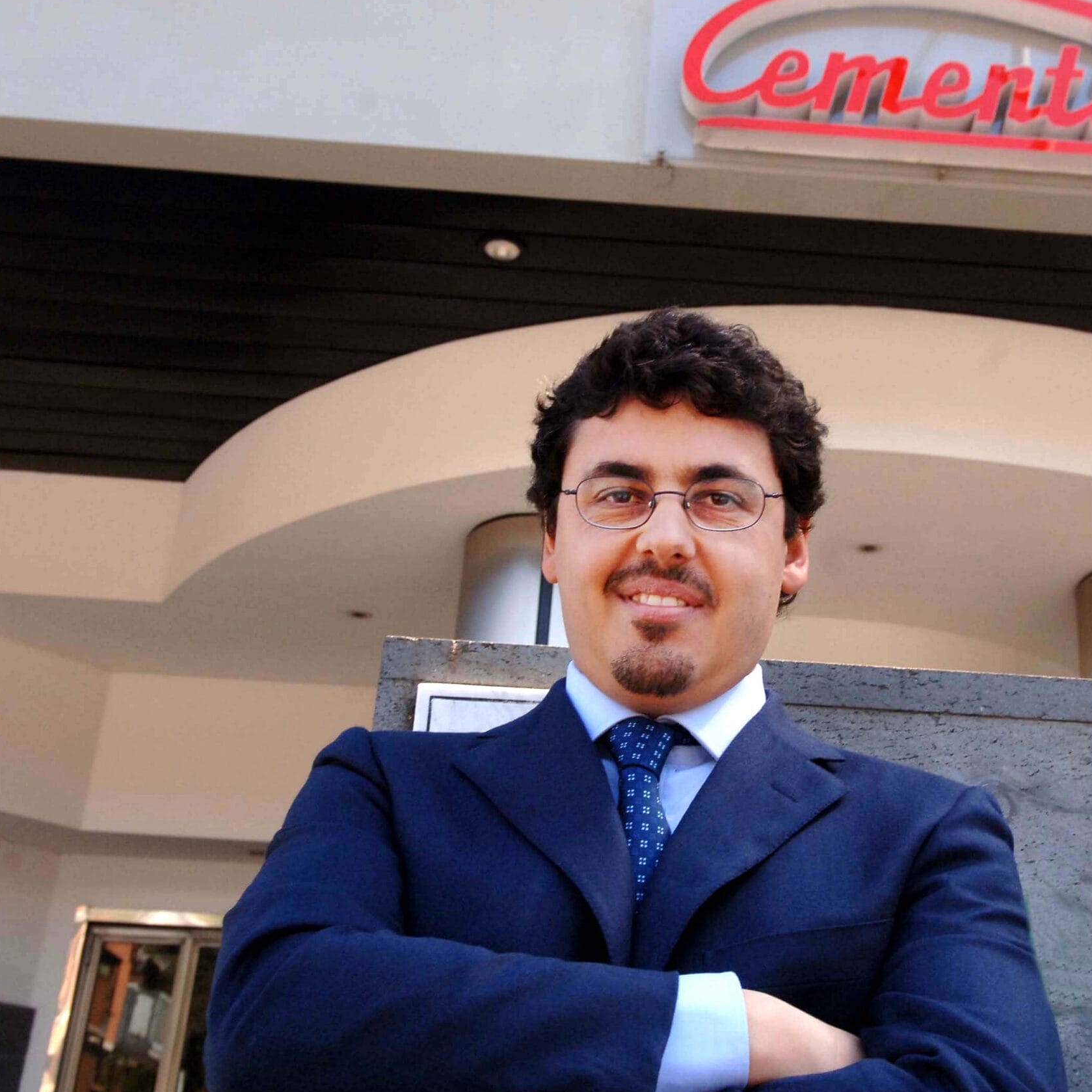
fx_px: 1593
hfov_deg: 37.6
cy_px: 544
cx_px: 689
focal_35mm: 45
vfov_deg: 37.8
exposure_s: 1/250
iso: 400
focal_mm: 23
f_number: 7.1
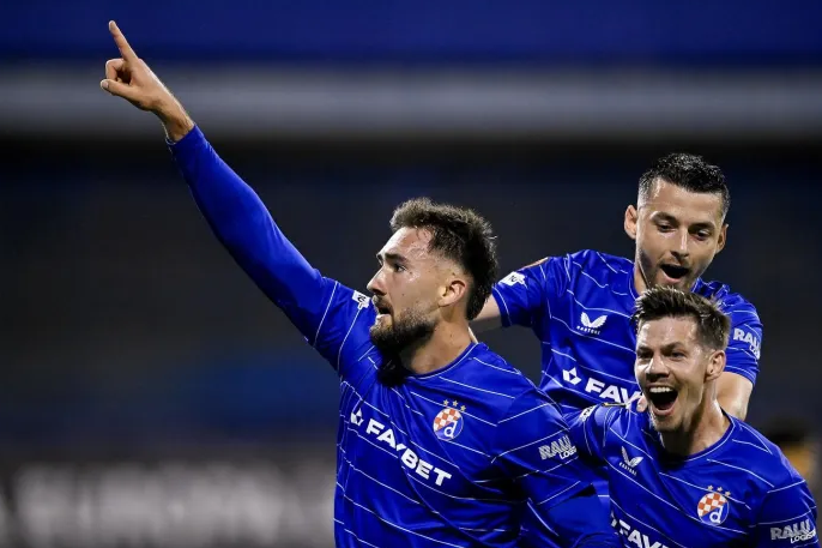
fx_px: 10112
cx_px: 392
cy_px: 294
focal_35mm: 443
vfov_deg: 3.1
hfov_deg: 4.7
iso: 4000
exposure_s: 1/1600
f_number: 2.8
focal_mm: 400
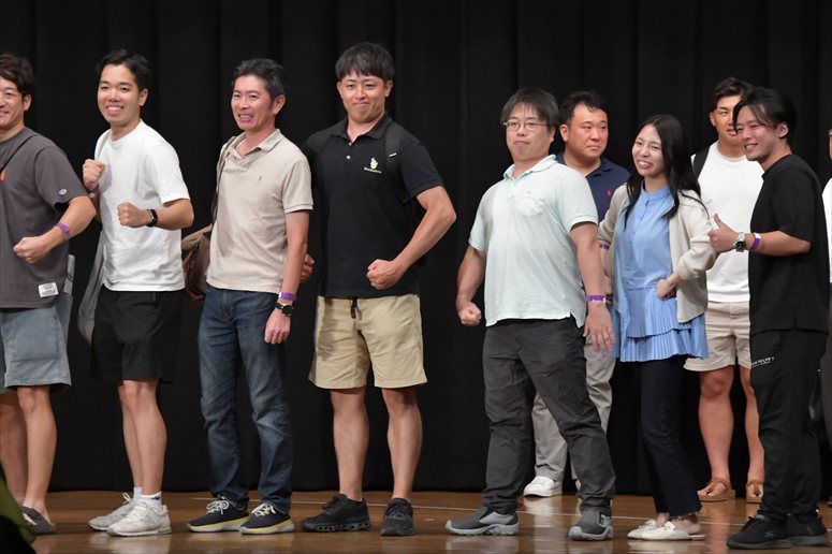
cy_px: 277
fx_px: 5198
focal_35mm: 225
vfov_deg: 6.1
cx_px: 416
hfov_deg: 9.2
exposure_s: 1/400
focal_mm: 150
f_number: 5.6
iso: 6400
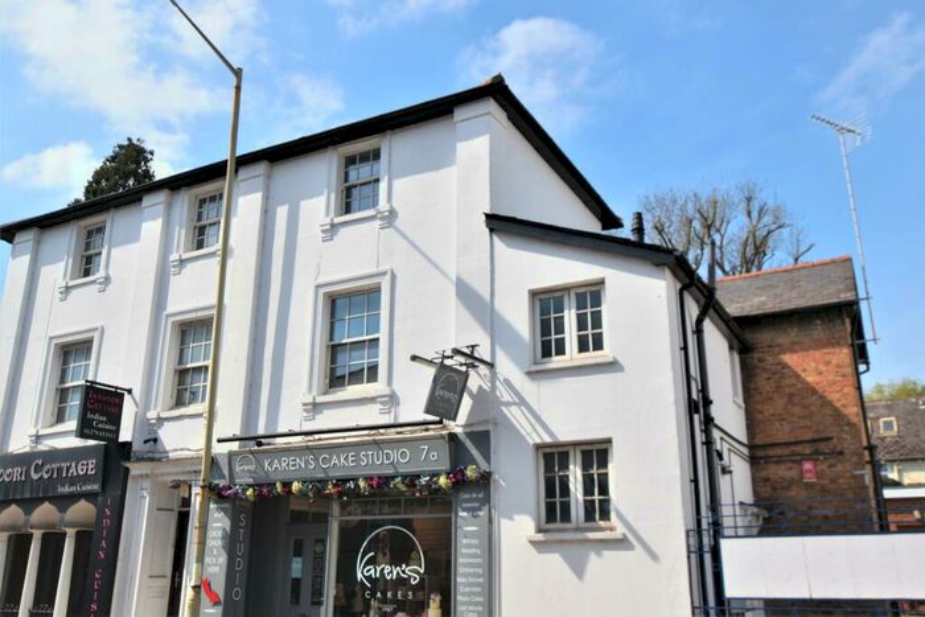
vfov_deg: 43.6
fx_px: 771
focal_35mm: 30
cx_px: 462
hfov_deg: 61.9
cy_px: 308
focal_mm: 20
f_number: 8
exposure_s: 1/250
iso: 100
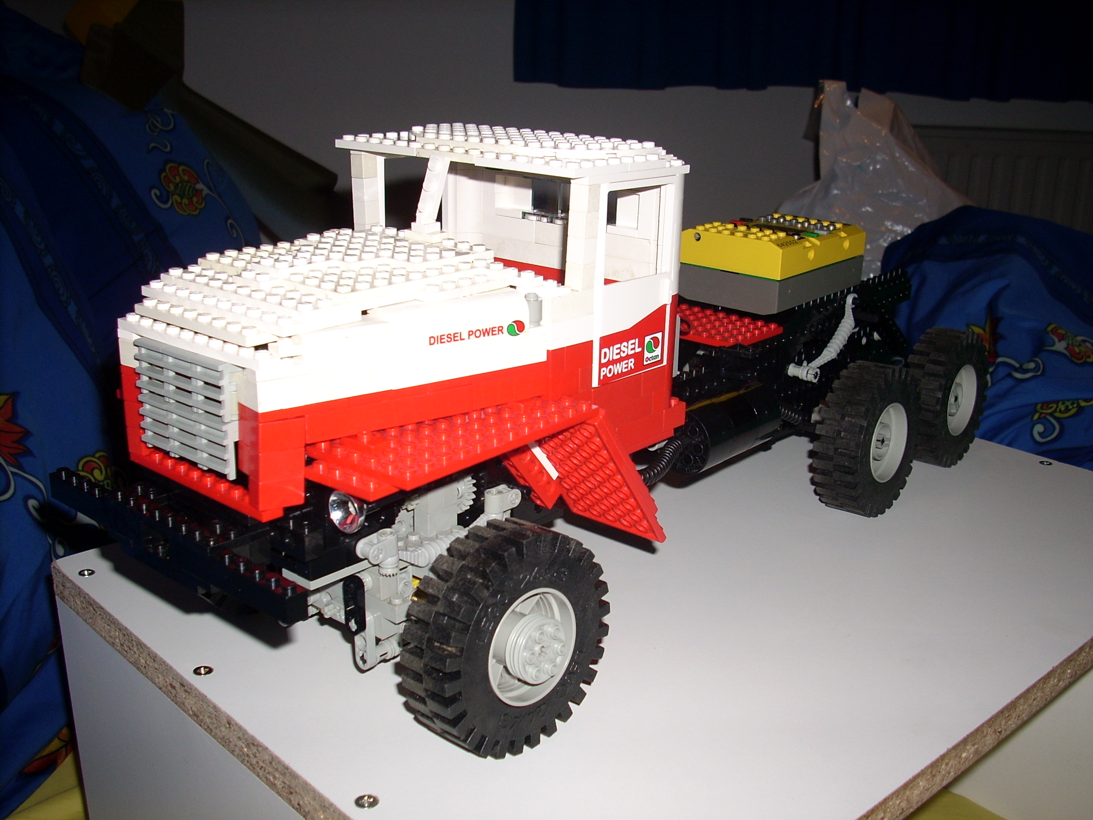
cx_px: 546
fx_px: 1168
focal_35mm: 37
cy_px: 410
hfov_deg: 50.1
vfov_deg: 38.7
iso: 64
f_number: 2.8
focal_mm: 6.2
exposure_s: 1/60
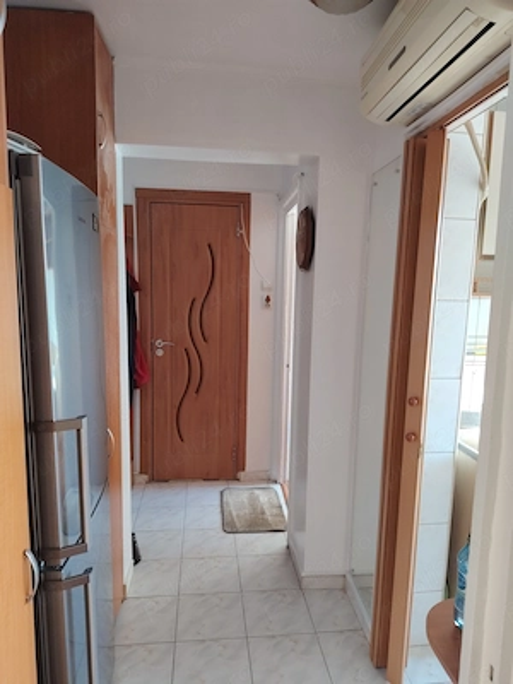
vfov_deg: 71.6
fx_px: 474
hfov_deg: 56.8
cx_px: 256
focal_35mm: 24
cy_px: 342
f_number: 1.75
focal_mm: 5.25
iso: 909
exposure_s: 1/100
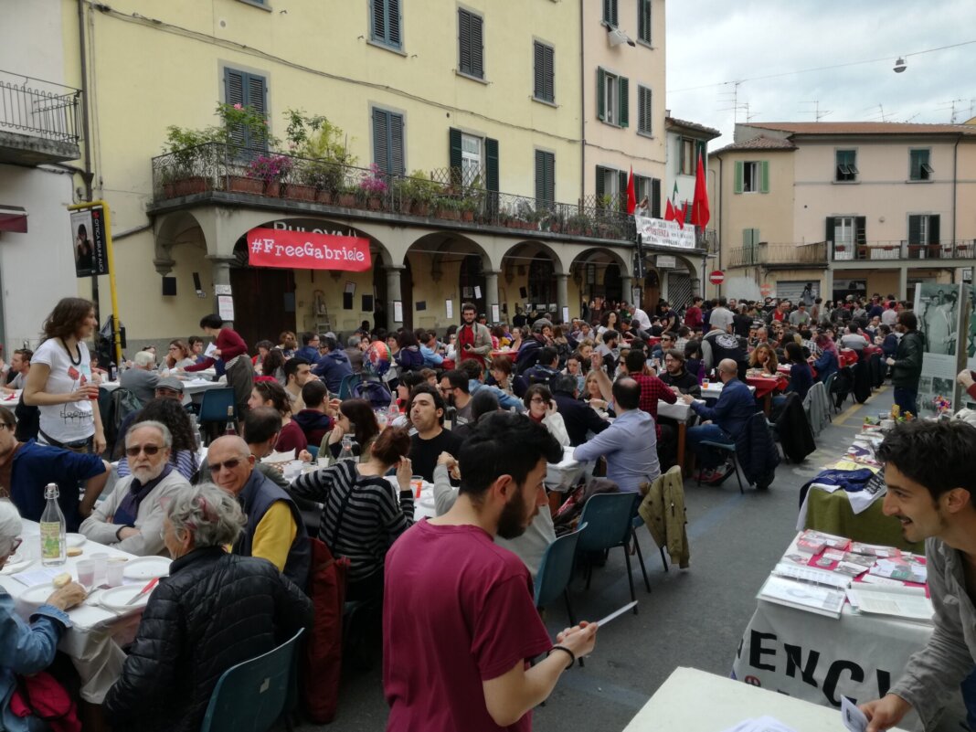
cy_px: 366
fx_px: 761
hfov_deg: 65.3
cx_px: 488
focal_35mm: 27
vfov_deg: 51.4
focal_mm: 3.79
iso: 50
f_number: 2
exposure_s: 1/436
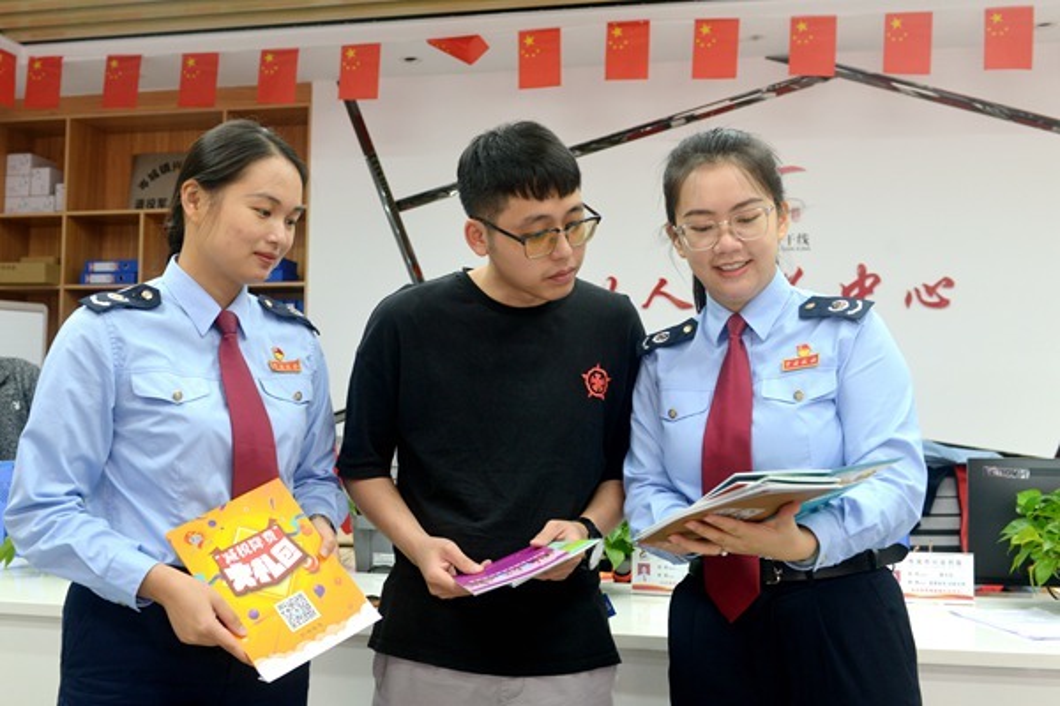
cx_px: 530
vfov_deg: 41.1
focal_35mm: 32
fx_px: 942
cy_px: 353
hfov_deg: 58.7
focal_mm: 32
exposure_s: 1/80
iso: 1000
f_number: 4.5
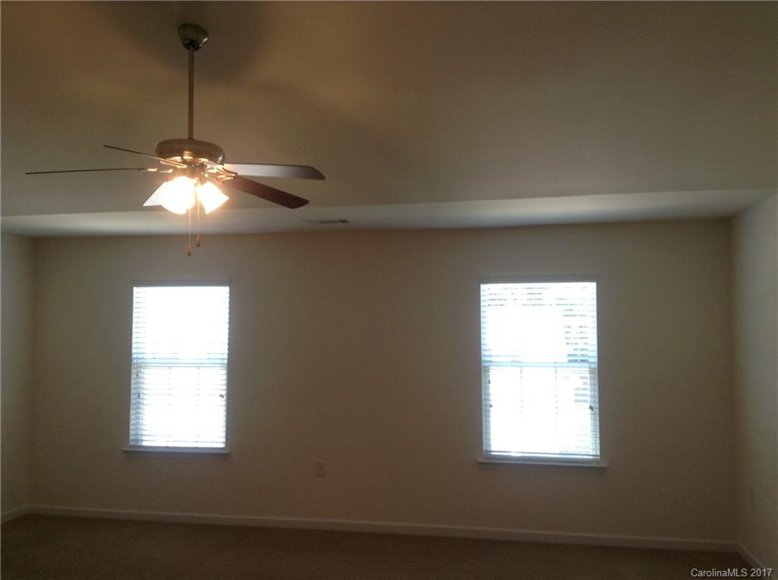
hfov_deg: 55.4
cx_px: 389
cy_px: 290
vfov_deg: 42.8
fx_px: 740
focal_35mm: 33
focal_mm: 3.3
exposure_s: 1/33
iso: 32
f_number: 2.4
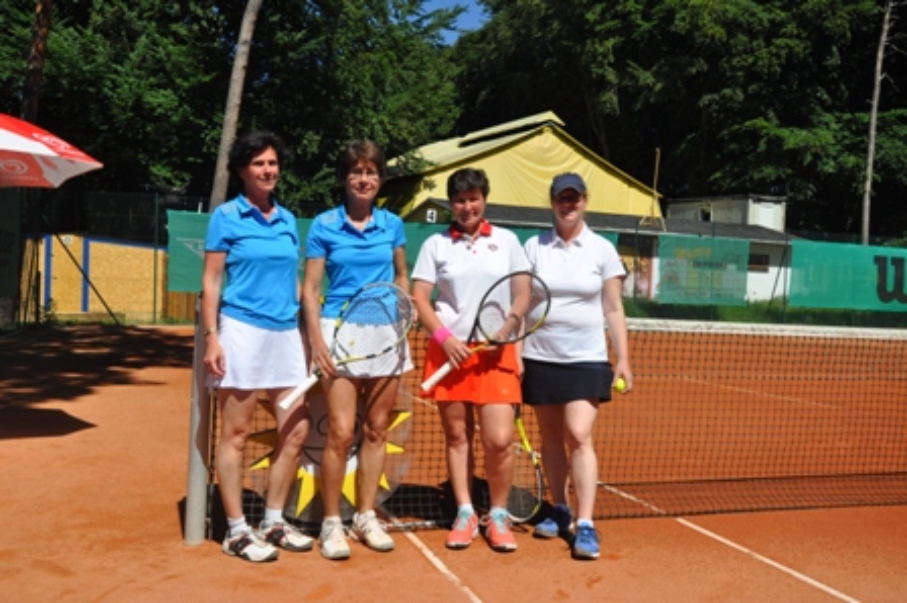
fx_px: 906
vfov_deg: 36.8
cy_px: 302
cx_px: 454
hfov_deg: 53.2
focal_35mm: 36
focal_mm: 24
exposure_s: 1/2000
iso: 400
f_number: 8
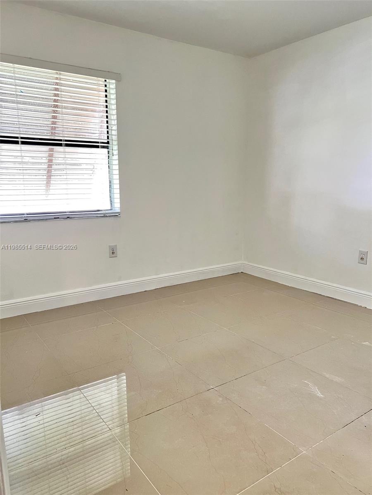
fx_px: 373
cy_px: 248
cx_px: 186
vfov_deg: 67.3
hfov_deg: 53.1
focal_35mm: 26
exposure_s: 1/60
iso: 500
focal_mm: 5.7
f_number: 1.5
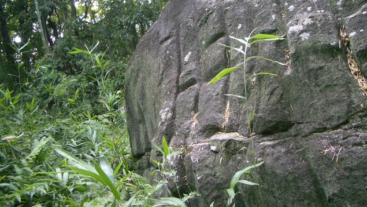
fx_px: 379
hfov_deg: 51.6
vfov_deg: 30.2
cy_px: 72
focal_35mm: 39
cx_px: 187
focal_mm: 5.8
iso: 100
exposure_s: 1/100
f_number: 2.6
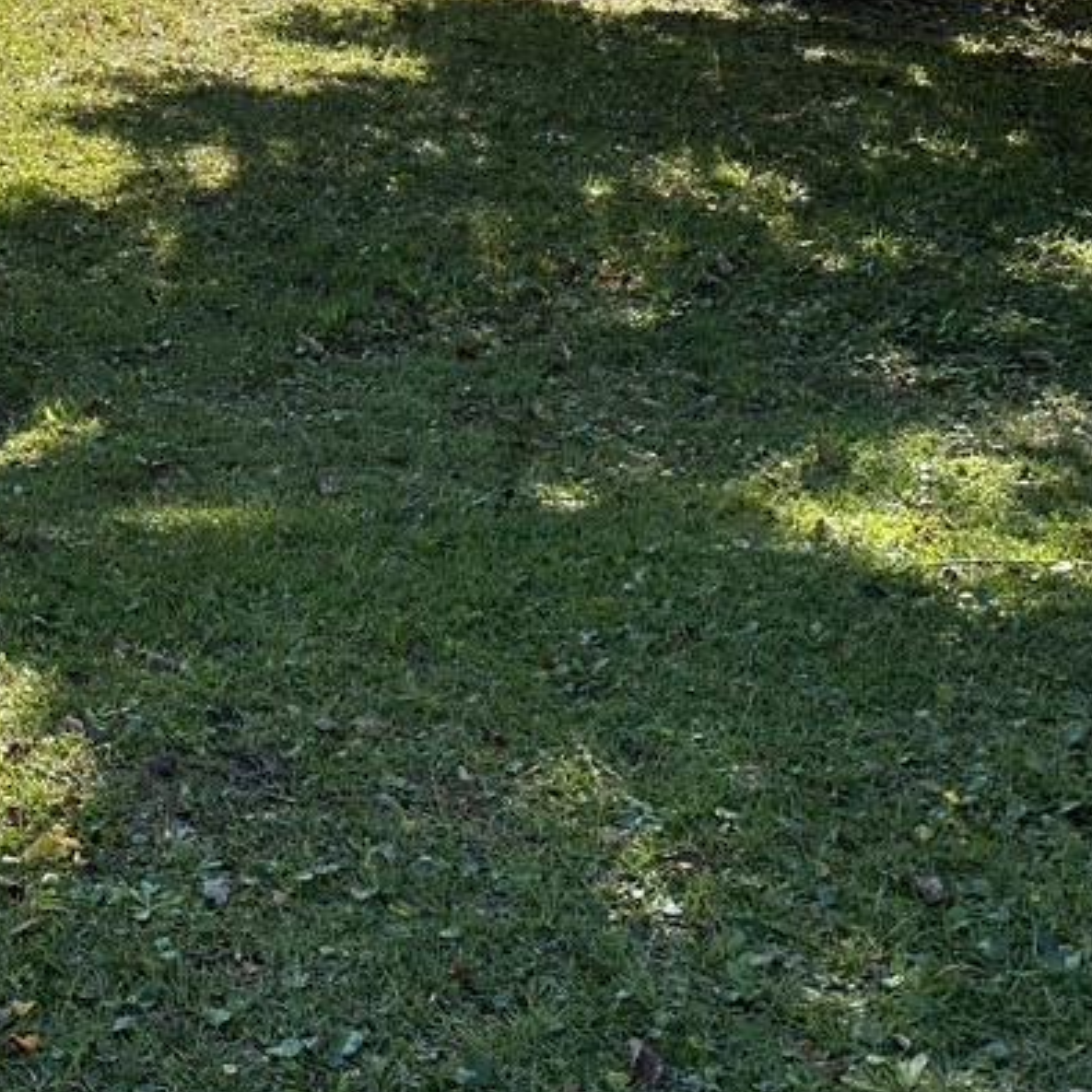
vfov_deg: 30.3
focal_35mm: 55
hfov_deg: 27.4
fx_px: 1963
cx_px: -213
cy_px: 199
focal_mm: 6.86
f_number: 1.78
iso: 80
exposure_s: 1/1845
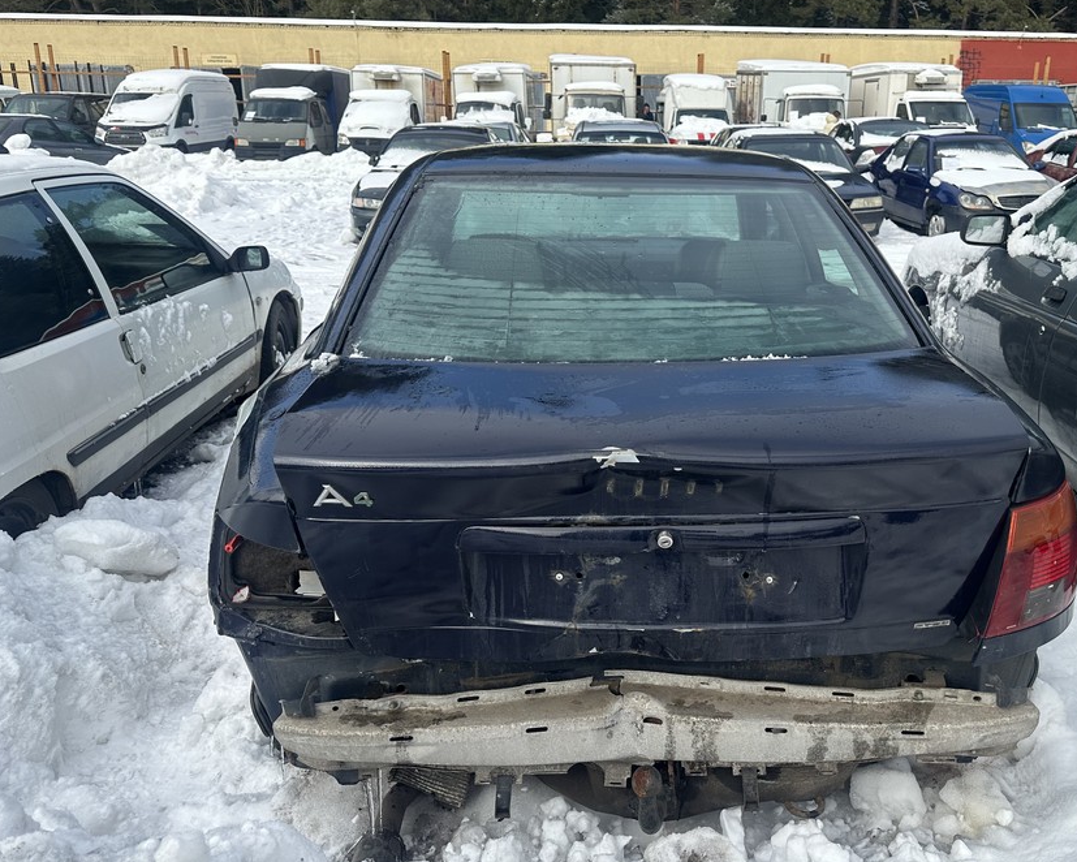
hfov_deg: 59.8
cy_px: 397
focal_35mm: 29
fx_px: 925
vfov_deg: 49.9
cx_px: 659
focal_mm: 6.86
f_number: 1.78
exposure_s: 1/2882
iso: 80
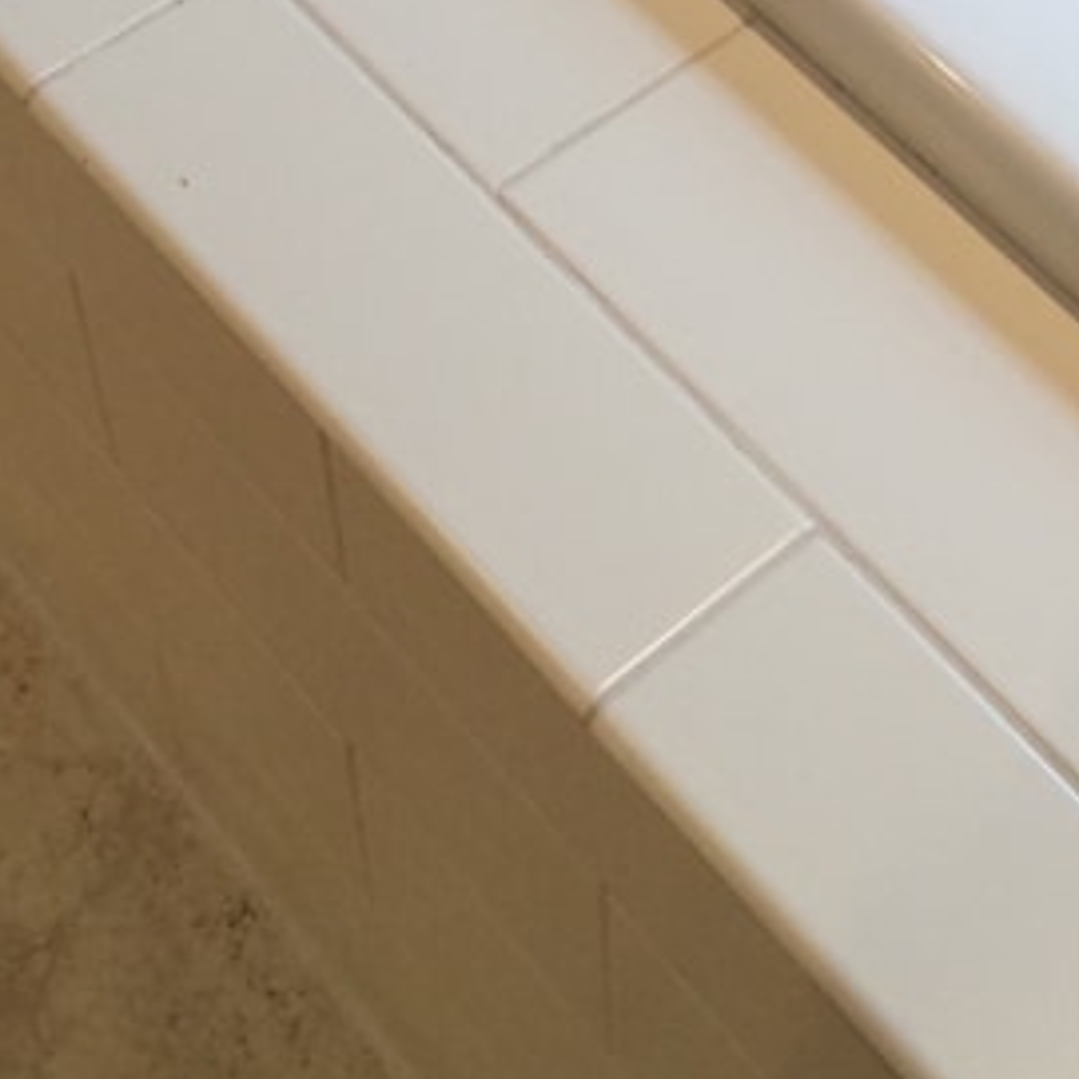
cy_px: -394
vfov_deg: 16.6
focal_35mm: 98
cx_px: 816
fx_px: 3456
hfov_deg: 17.6
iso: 32
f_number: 2.2
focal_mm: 4.12
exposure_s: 1/40
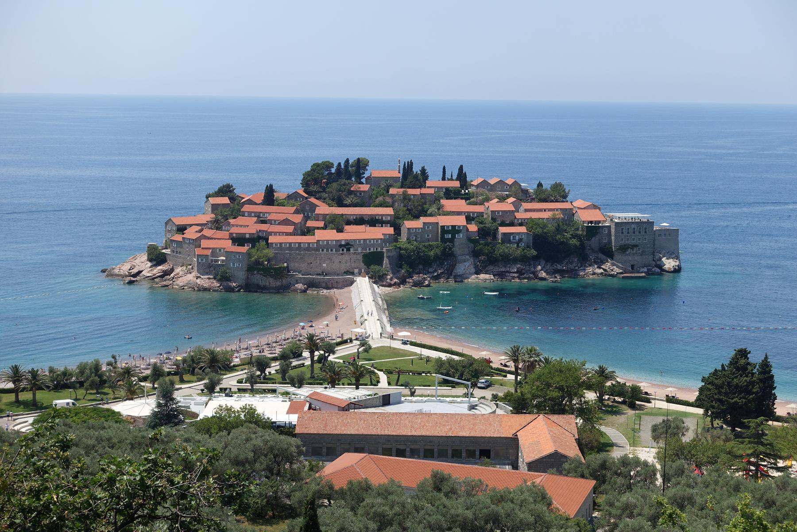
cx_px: 398
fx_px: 1284
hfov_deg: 34.5
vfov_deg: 23.4
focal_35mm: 58
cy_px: 266
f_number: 5.6
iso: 125
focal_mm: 21.39
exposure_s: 1/640
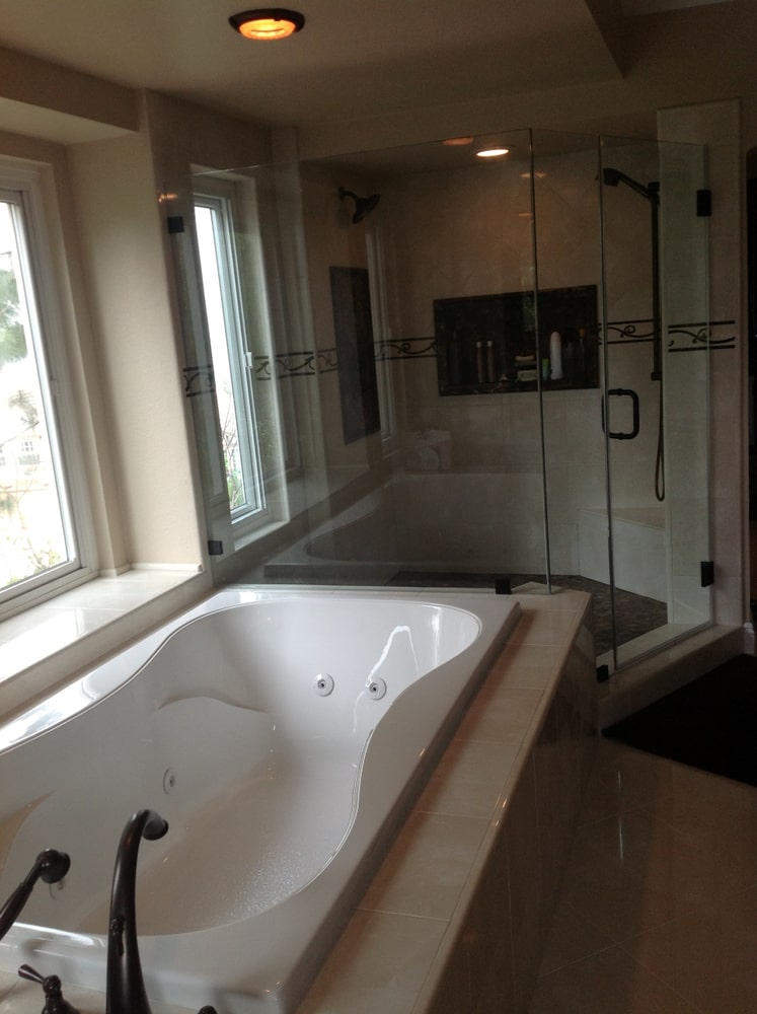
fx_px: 1023
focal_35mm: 35
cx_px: 378
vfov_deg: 52.7
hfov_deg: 40.6
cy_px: 507
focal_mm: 4.28
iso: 64
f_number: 2.4
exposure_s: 1/120
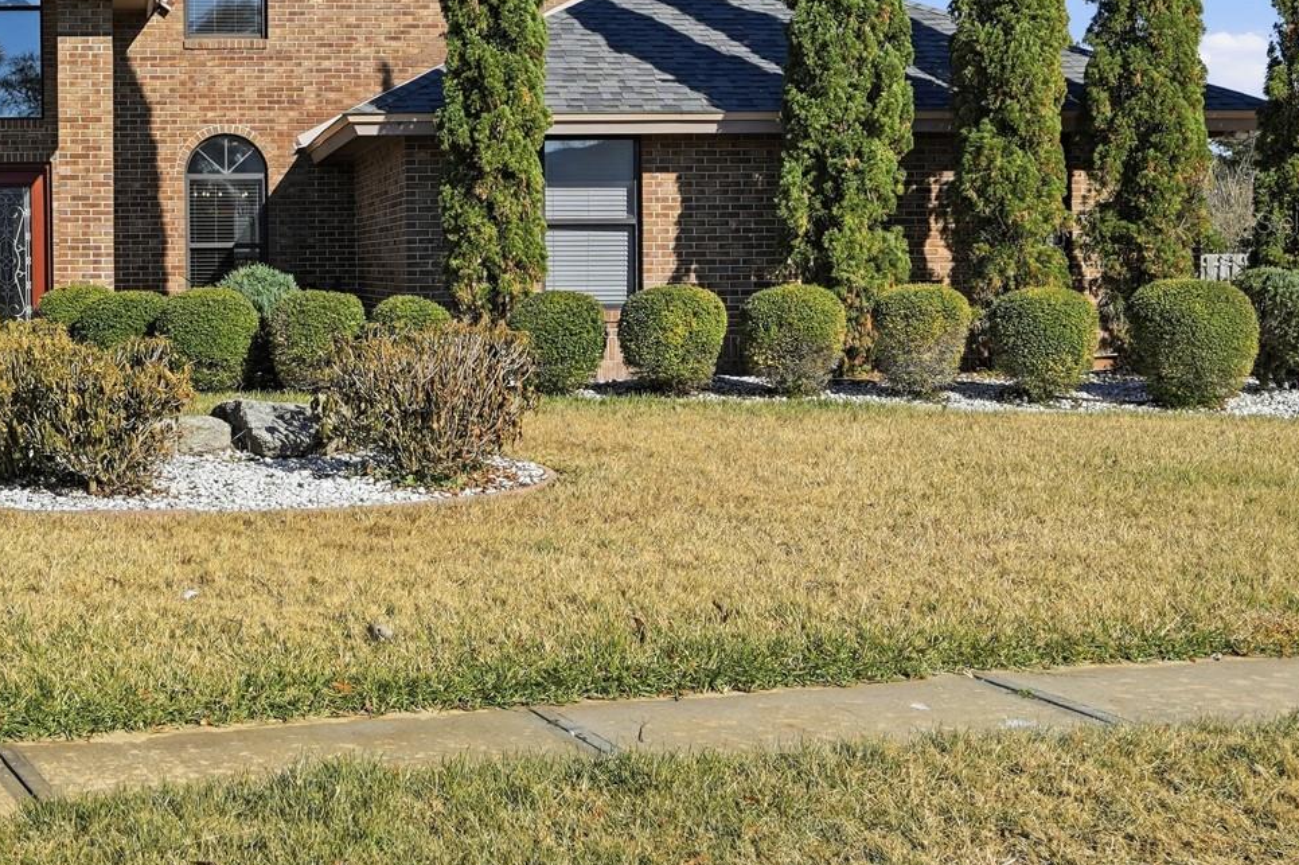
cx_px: 308
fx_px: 2092
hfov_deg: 33.7
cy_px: 222
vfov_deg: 23.1
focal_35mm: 58
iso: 160
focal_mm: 23.5
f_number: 4
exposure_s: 1/8000
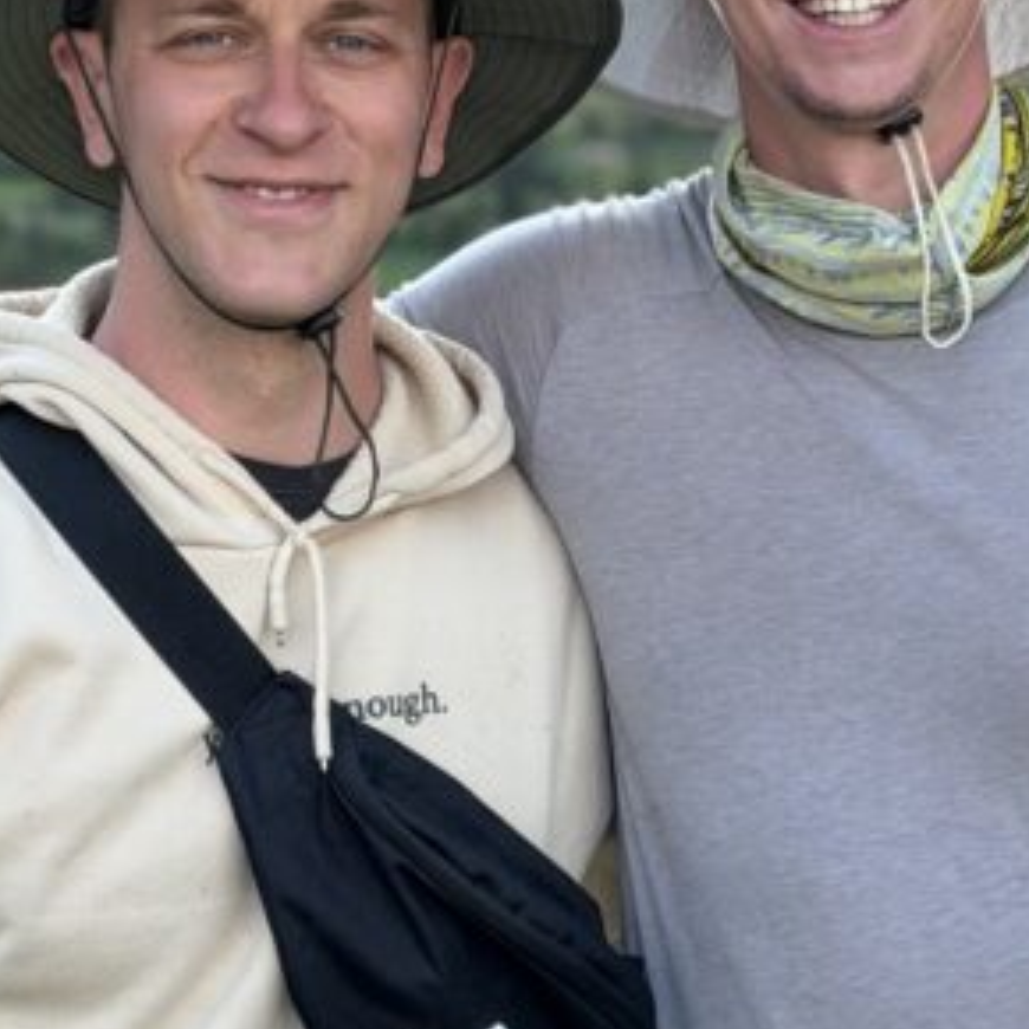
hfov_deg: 11.6
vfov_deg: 11.6
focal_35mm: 150
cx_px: 387
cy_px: 603
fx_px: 5045
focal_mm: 6.76
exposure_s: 1/239
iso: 80
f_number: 1.78
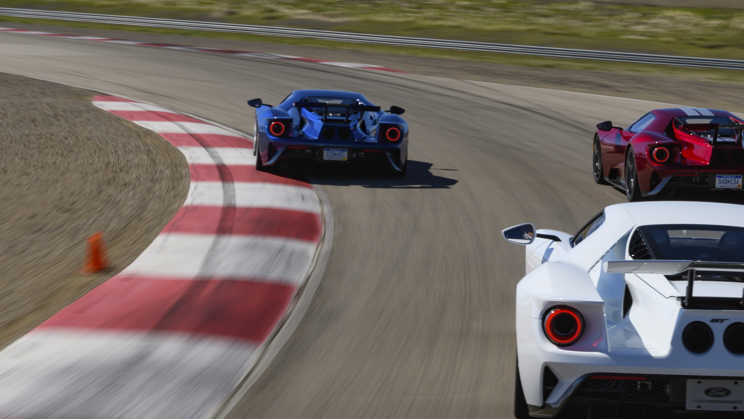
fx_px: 1913
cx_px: 499
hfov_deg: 21.9
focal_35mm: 97
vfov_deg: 12.5
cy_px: 247
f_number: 14
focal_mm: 40
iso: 100
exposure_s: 1/15
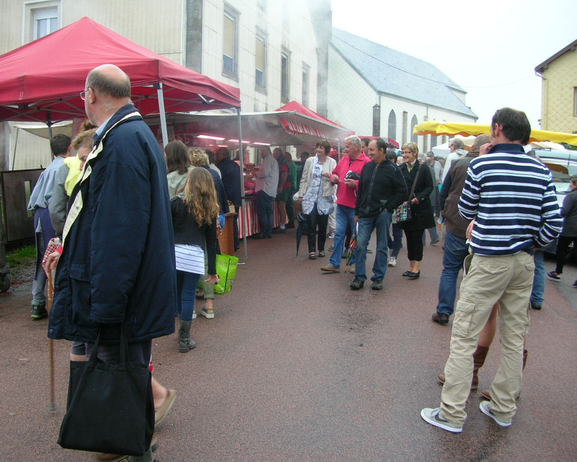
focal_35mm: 37
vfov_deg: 40.1
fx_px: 632
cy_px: 230
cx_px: 271
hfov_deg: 49.1
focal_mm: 5.8
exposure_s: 1/61.7
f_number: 2.8
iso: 50
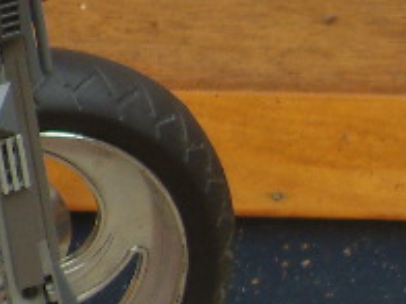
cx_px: -590
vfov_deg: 8.3
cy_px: 132
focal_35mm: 178
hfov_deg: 9.7
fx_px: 2088
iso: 100
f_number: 2.8
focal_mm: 7.3
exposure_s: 1/60
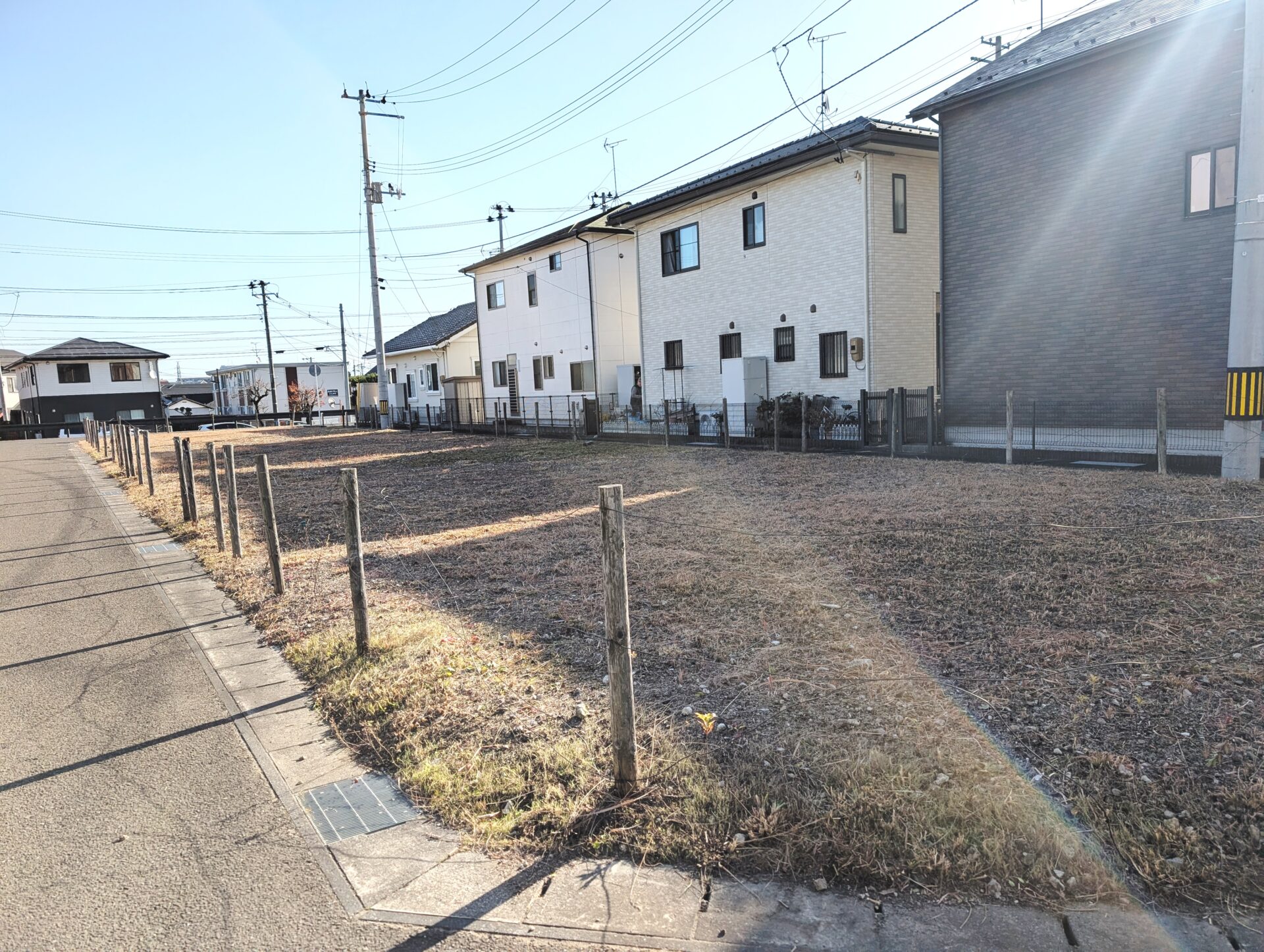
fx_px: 878
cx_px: 632
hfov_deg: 71.5
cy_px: 476
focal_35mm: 24
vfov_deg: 56.9
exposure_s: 1/1241
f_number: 1.68
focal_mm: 6.9
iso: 21
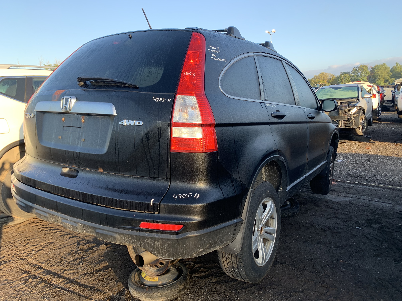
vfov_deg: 53.1
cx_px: 201
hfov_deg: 67.3
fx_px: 302
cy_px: 150
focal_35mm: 26
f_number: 1.8
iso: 25
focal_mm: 4.25
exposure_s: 1/180
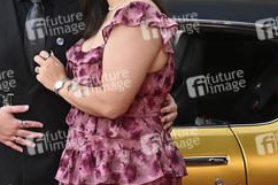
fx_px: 918
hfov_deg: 17.1
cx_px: 70
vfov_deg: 11.5
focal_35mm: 119
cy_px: 55
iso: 1600
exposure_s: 1/320
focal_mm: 64
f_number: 4.5
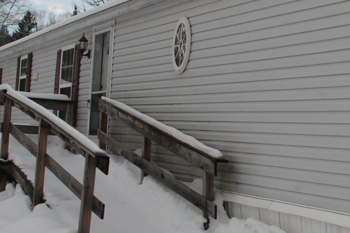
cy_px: 87
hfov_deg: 22.3
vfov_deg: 15.9
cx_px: 388
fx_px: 836
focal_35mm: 86
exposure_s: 1/640
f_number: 13
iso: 800
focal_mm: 20
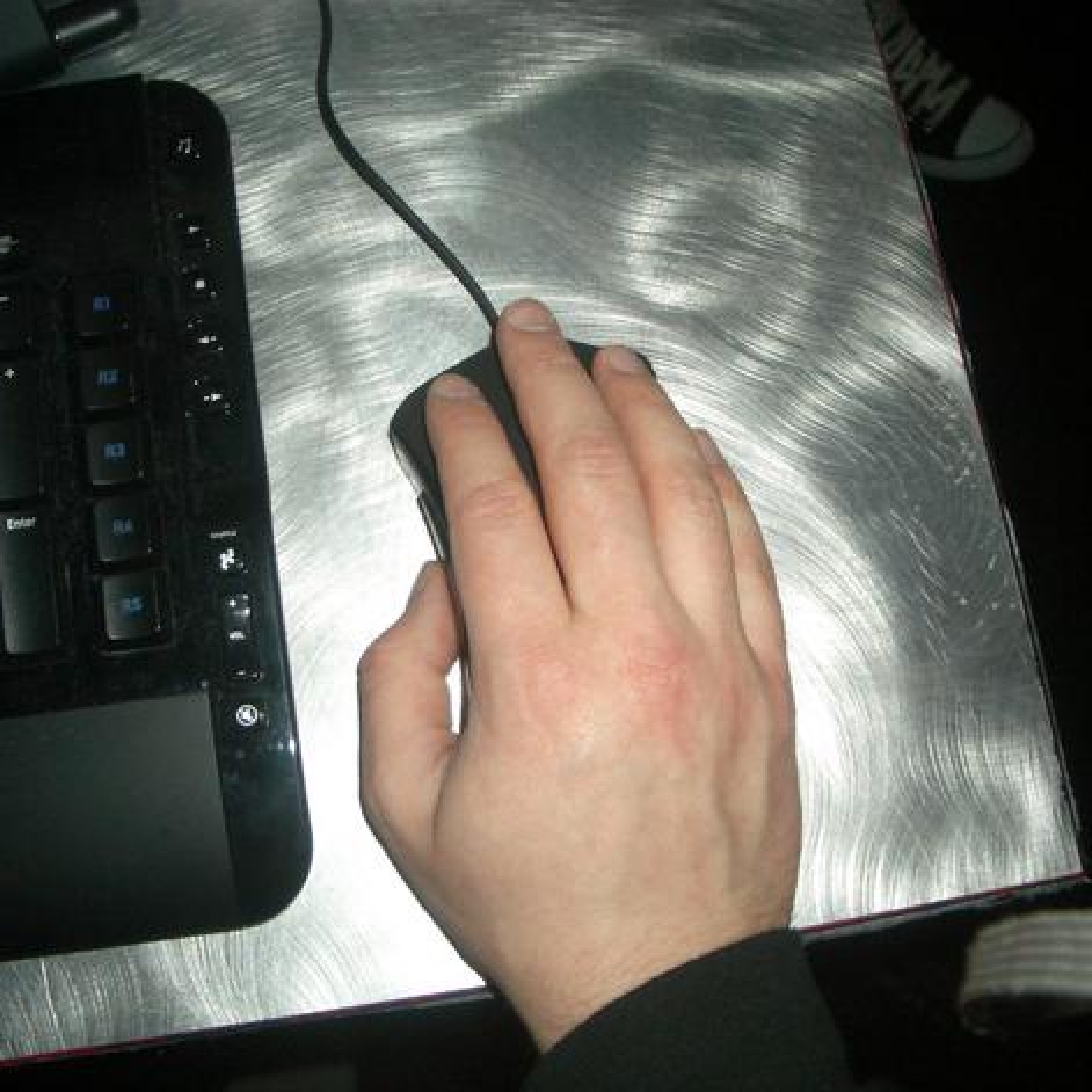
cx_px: 501
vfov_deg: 40.0
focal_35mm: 42
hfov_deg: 40.0
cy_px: 554
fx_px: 1499
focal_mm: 5.8
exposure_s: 1/60
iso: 100
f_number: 2.6
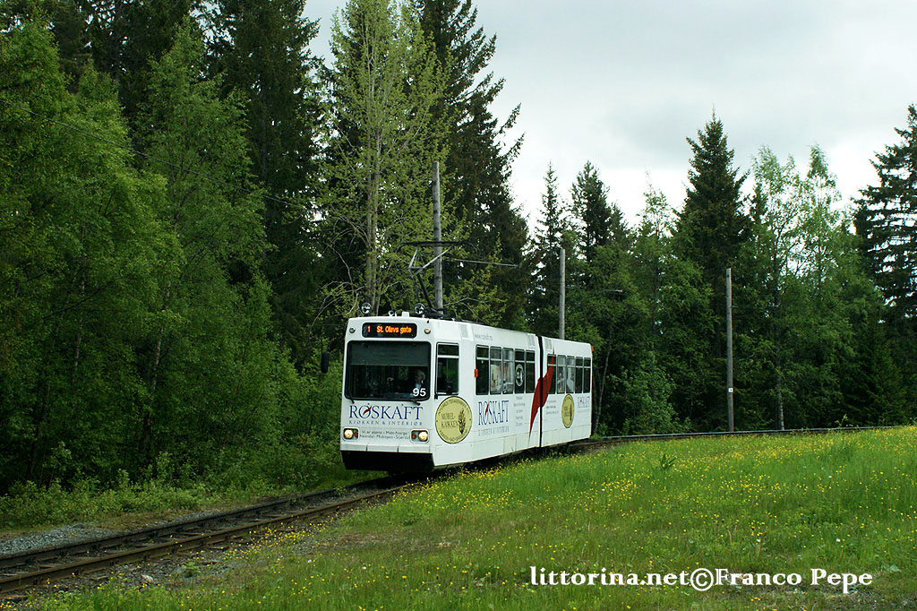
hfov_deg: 37.9
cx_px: 458
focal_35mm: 52
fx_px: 1337
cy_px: 306
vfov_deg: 25.7
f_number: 9
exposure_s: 1/500
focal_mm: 35
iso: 800
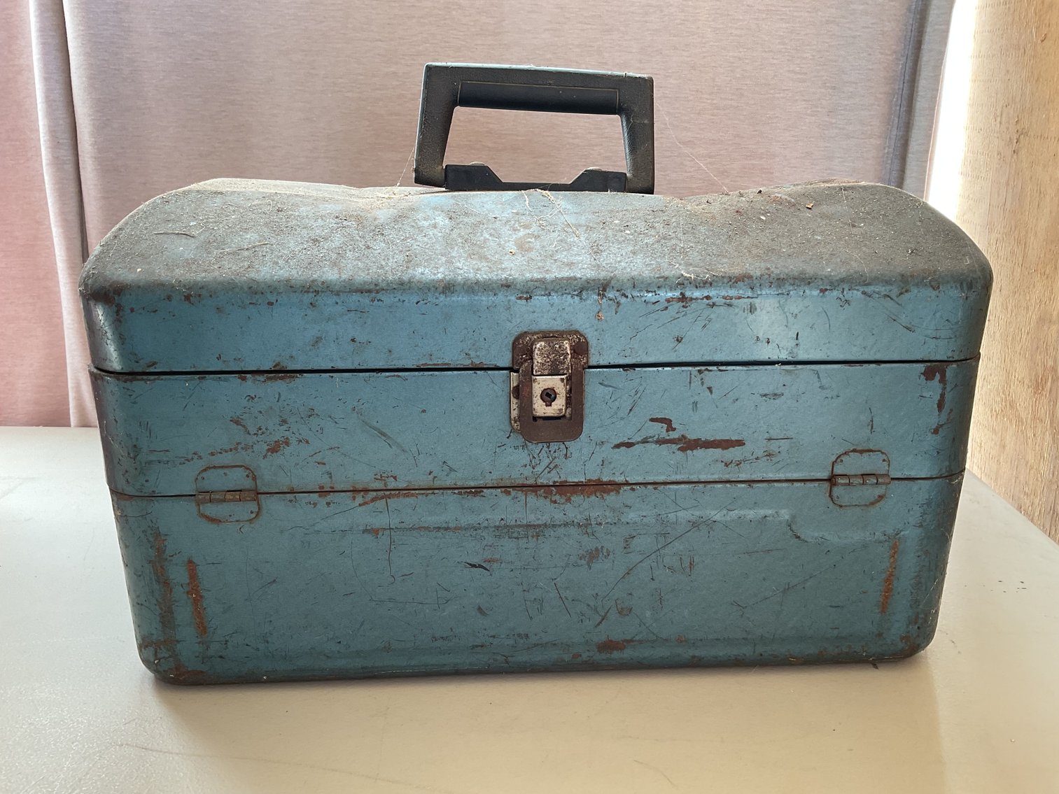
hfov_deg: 61.7
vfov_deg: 48.2
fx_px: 887
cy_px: 397
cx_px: 530
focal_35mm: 29
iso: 32
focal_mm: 3
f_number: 1.8
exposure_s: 1/60
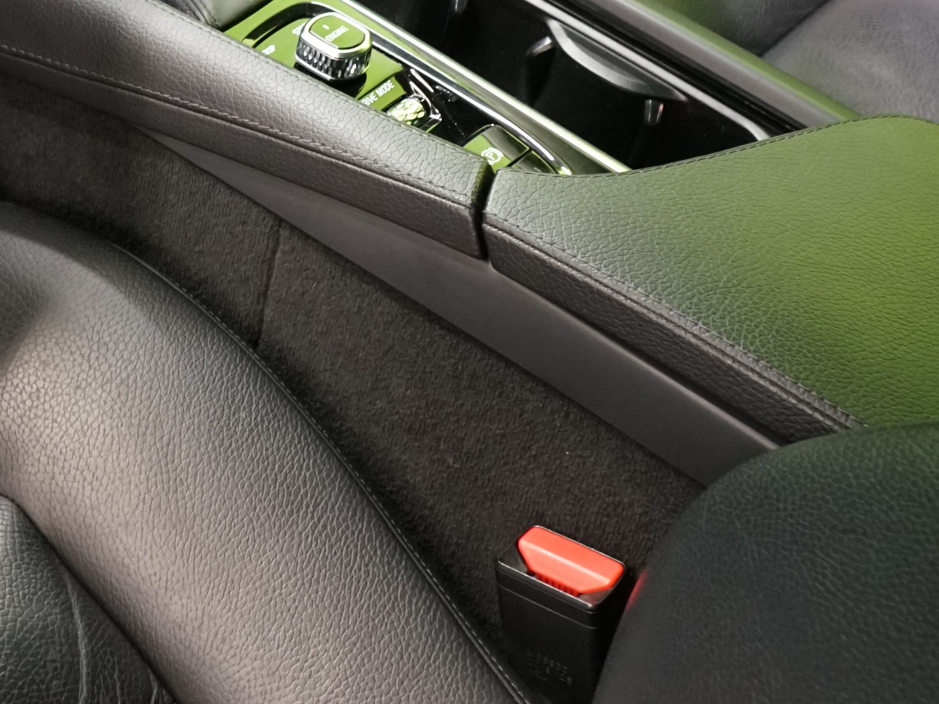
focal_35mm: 85
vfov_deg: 17.0
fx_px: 2306
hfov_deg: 21.8
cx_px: -93
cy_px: 13
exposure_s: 1/15
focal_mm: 32
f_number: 5
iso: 2500
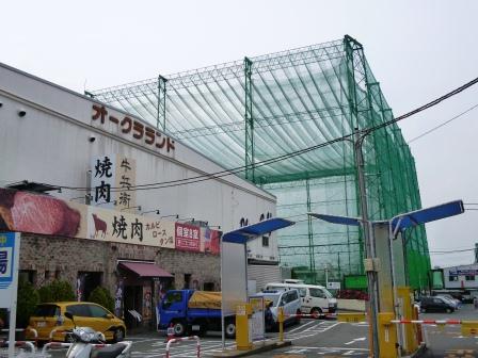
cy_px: 179
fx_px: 497
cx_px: 239
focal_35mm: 36
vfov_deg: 39.7
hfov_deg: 51.4
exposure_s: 1/125
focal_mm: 6.4
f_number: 9
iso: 160
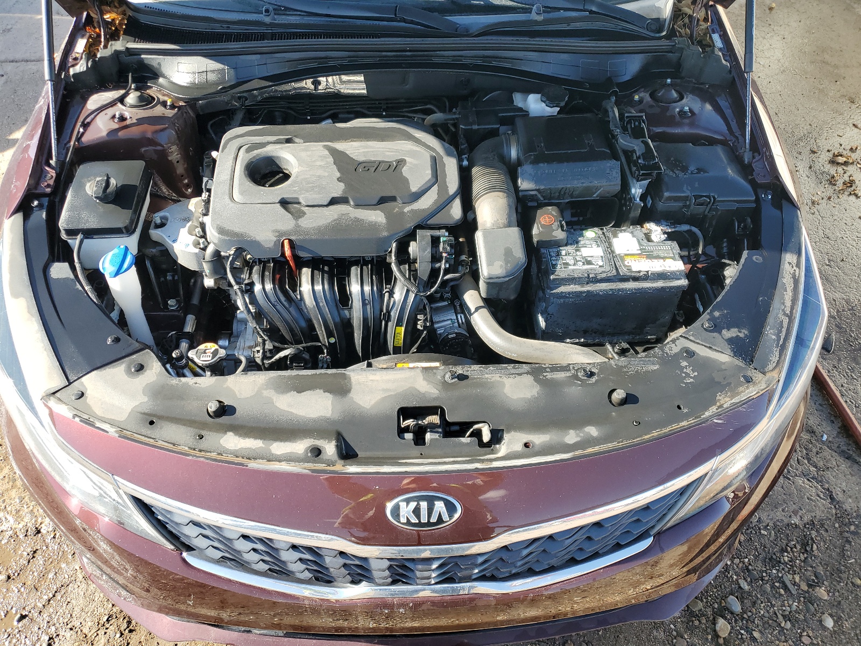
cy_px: 323
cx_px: 430
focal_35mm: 26
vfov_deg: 53.1
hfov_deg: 67.3
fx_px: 647
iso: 50
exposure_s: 1/500
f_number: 1.5
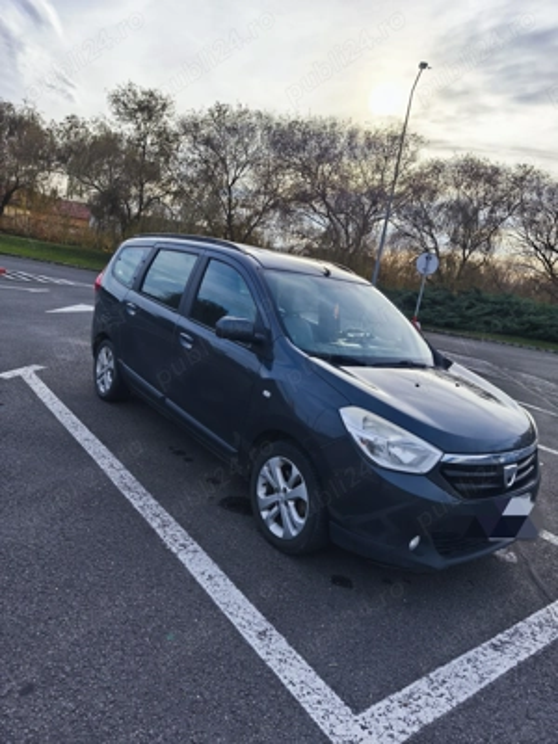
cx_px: 279
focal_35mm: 23
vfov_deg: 73.9
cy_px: 372
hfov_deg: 58.9
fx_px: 494
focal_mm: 6.18
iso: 50
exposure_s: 1/202
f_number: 1.65
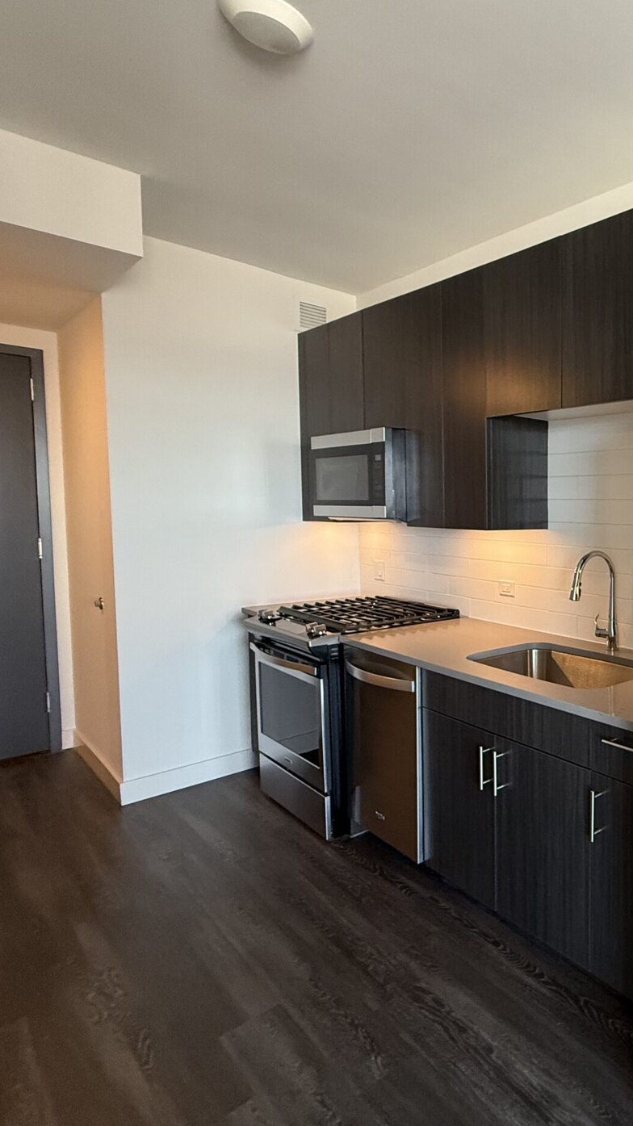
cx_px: 705
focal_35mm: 21
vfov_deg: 83.8
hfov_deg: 41.8
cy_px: 548
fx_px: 627
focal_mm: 2.22
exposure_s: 1/60
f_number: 2.2
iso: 320
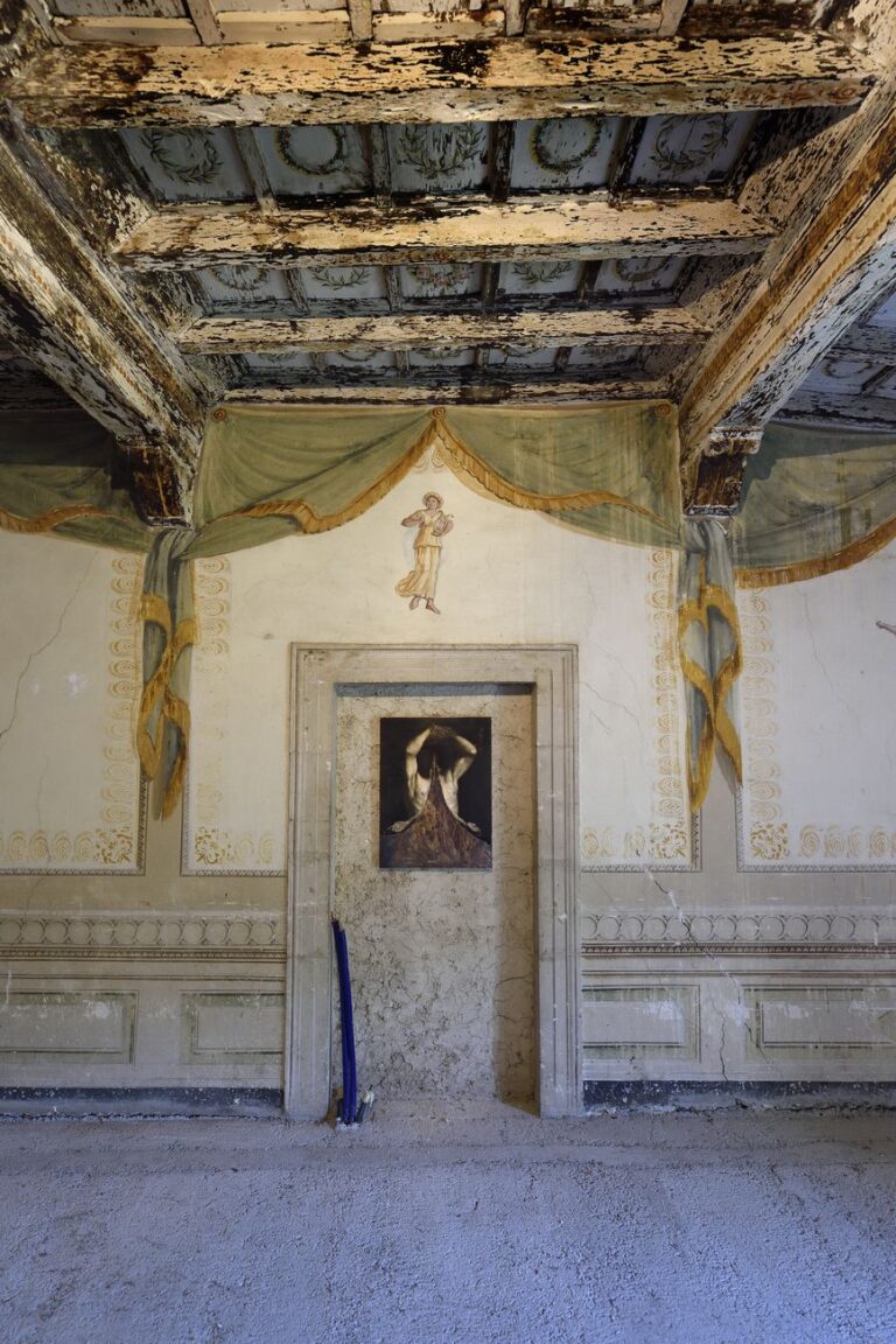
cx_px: 448
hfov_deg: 73.7
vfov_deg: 96.7
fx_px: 597
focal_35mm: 16
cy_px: 672
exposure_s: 1/60
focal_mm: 16
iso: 1600
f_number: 3.5
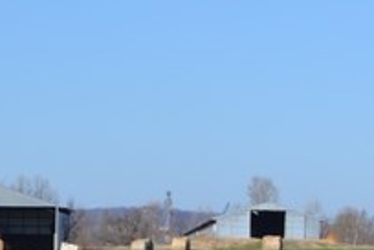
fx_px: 3158
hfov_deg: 6.6
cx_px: 678
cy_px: 114
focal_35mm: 304
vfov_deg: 4.5
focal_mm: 38
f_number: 9
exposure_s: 1/320
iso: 100
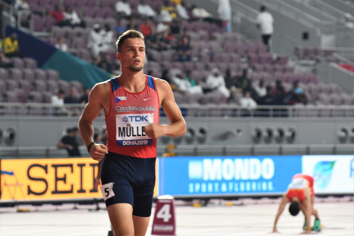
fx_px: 2429
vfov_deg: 5.6
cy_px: 118
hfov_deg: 8.3
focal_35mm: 247
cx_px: 177
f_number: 5
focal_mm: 165
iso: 1250
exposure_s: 1/200
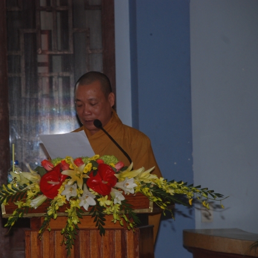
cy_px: 129
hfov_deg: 6.8
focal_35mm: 259
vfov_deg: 6.8
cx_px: 91
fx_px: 2181
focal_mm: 135
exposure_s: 1/60
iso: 400
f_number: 6.7
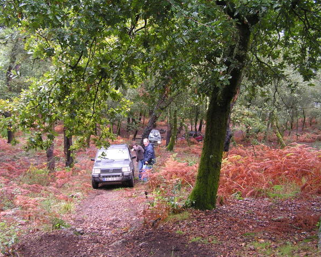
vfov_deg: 37.4
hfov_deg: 45.7
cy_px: 128
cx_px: 150
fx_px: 380
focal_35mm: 40
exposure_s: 1/40
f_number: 2.8
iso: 50
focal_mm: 6.3
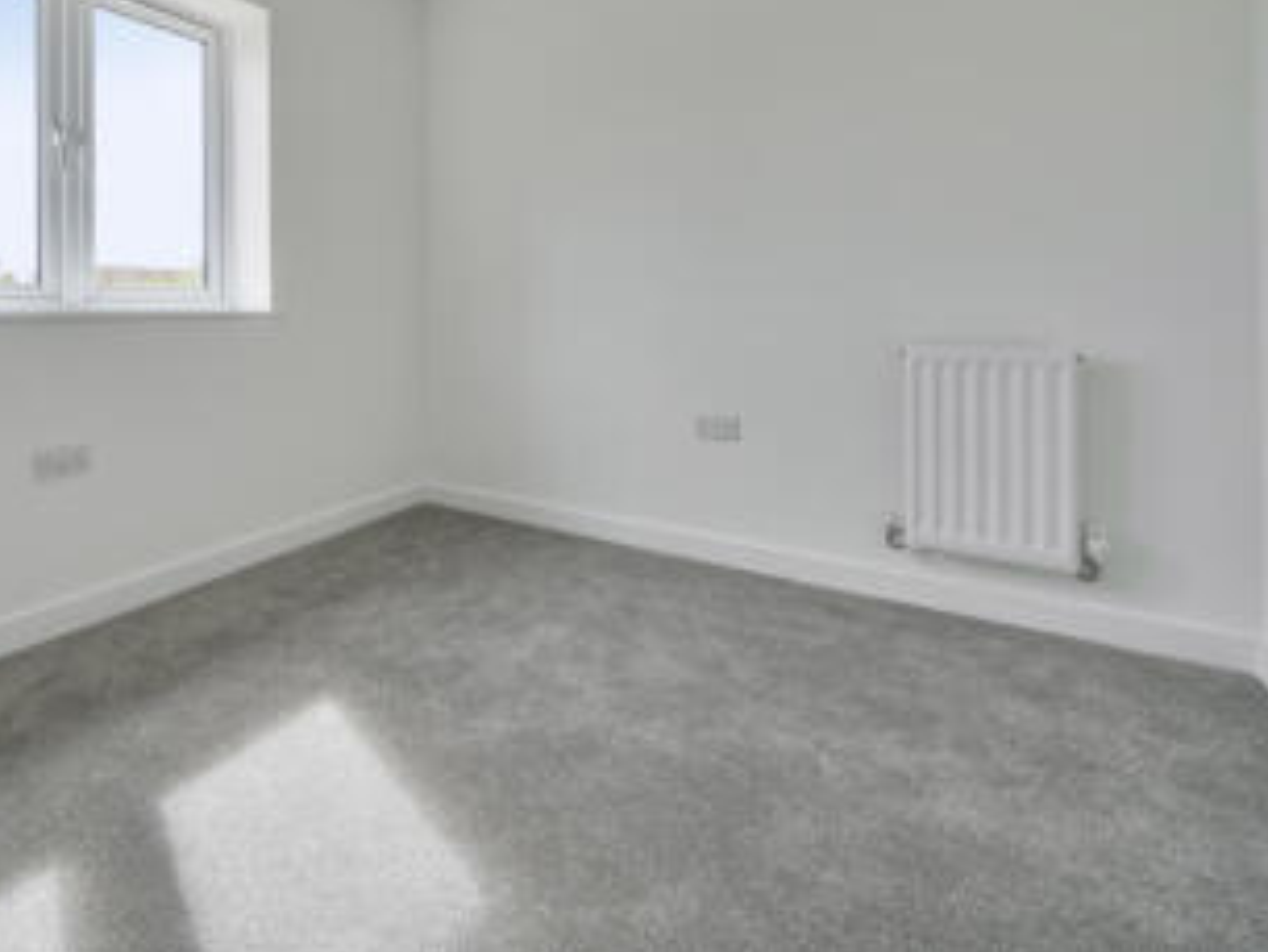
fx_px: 660
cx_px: 470
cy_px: 306
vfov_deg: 69.3
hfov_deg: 85.9
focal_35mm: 18
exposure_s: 1/25
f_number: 8
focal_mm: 12
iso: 100
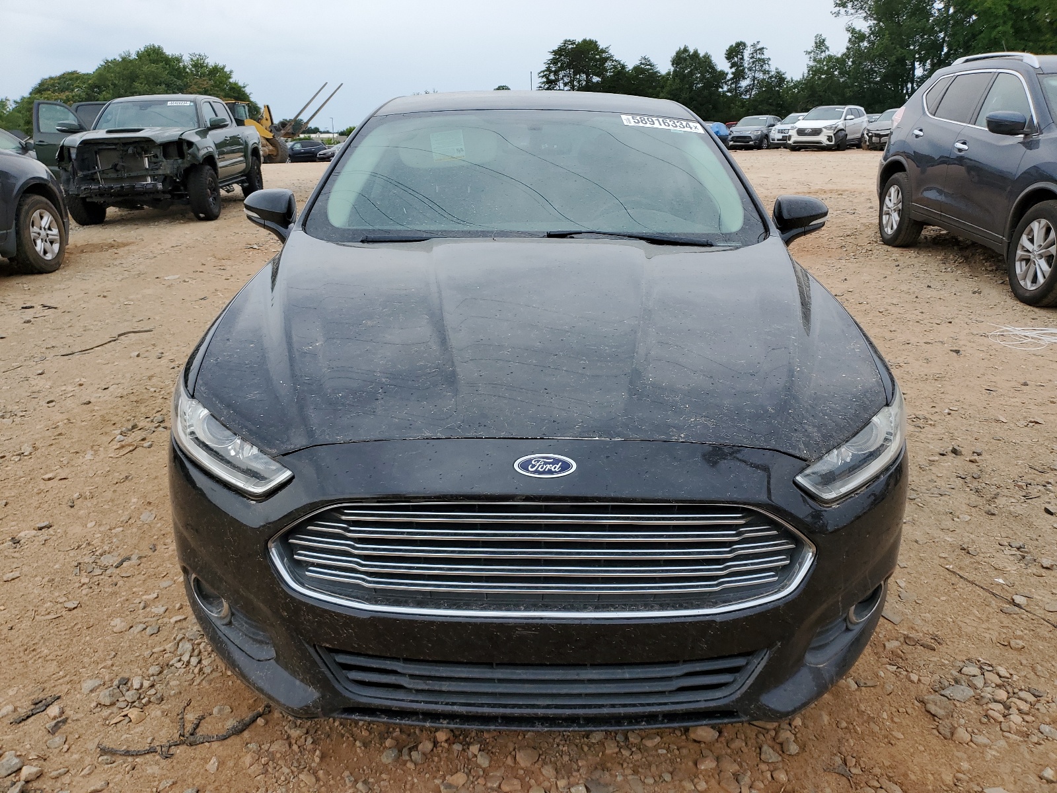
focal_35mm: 26
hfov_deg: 67.3
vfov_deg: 53.1
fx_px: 794
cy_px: 396
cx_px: 528
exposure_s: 1/909
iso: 50
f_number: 1.5
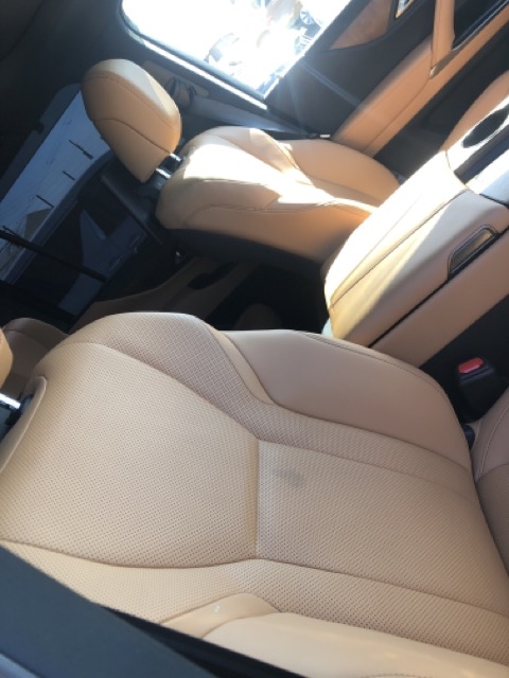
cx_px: 254
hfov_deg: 49.7
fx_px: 549
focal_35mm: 28
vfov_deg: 63.4
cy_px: 339
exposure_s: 1/120
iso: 25
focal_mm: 3.99
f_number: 1.8
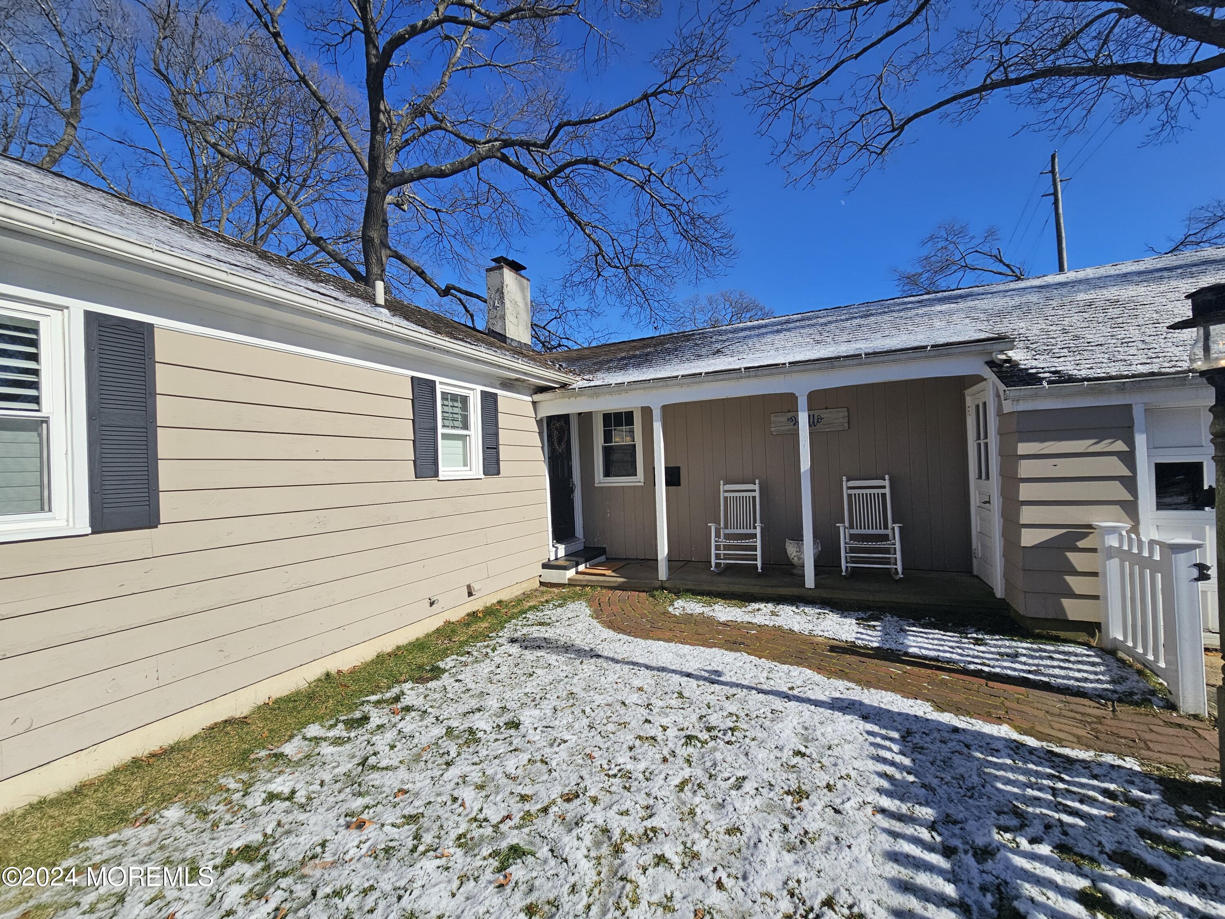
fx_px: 460
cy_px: 460
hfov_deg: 106.2
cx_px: 612
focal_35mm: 13
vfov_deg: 89.9
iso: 50
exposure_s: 1/3988
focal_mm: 2.2
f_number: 2.2
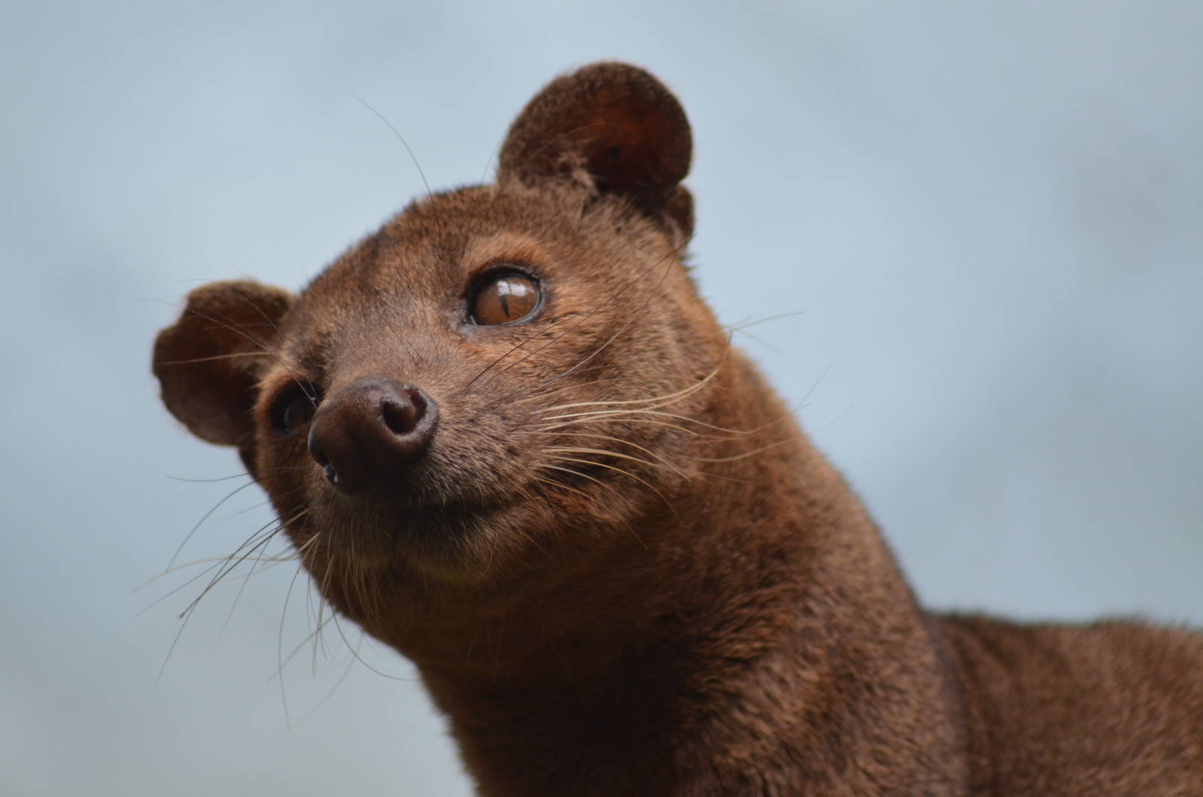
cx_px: 602
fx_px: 12006
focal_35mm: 360
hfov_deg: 5.7
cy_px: 398
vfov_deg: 3.8
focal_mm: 240
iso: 1000
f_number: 5
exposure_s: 1/500
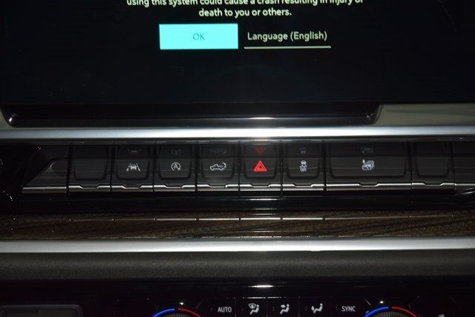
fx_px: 1386
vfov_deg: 13.0
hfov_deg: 19.5
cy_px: 158
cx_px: 238
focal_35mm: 105
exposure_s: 1/50
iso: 1100
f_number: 4.5
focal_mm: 70
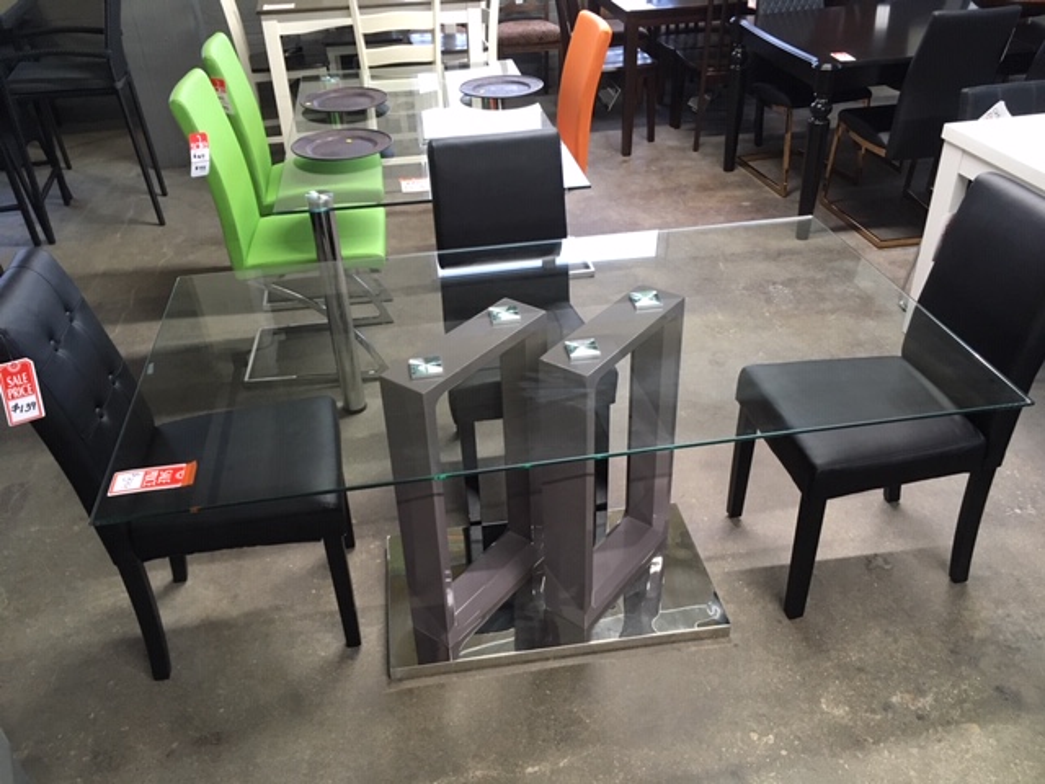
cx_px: 522
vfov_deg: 48.2
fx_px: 875
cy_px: 392
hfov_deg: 61.7
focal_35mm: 29
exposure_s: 1/30
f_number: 2.2
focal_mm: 4.15
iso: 160
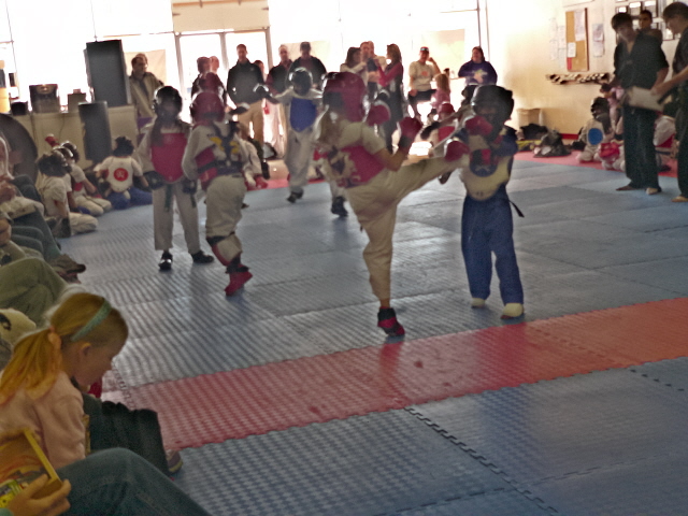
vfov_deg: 26.1
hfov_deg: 34.3
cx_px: 344
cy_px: 258
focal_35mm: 56
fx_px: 1113
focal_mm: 9.4
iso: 150
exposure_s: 1/60
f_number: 2.8
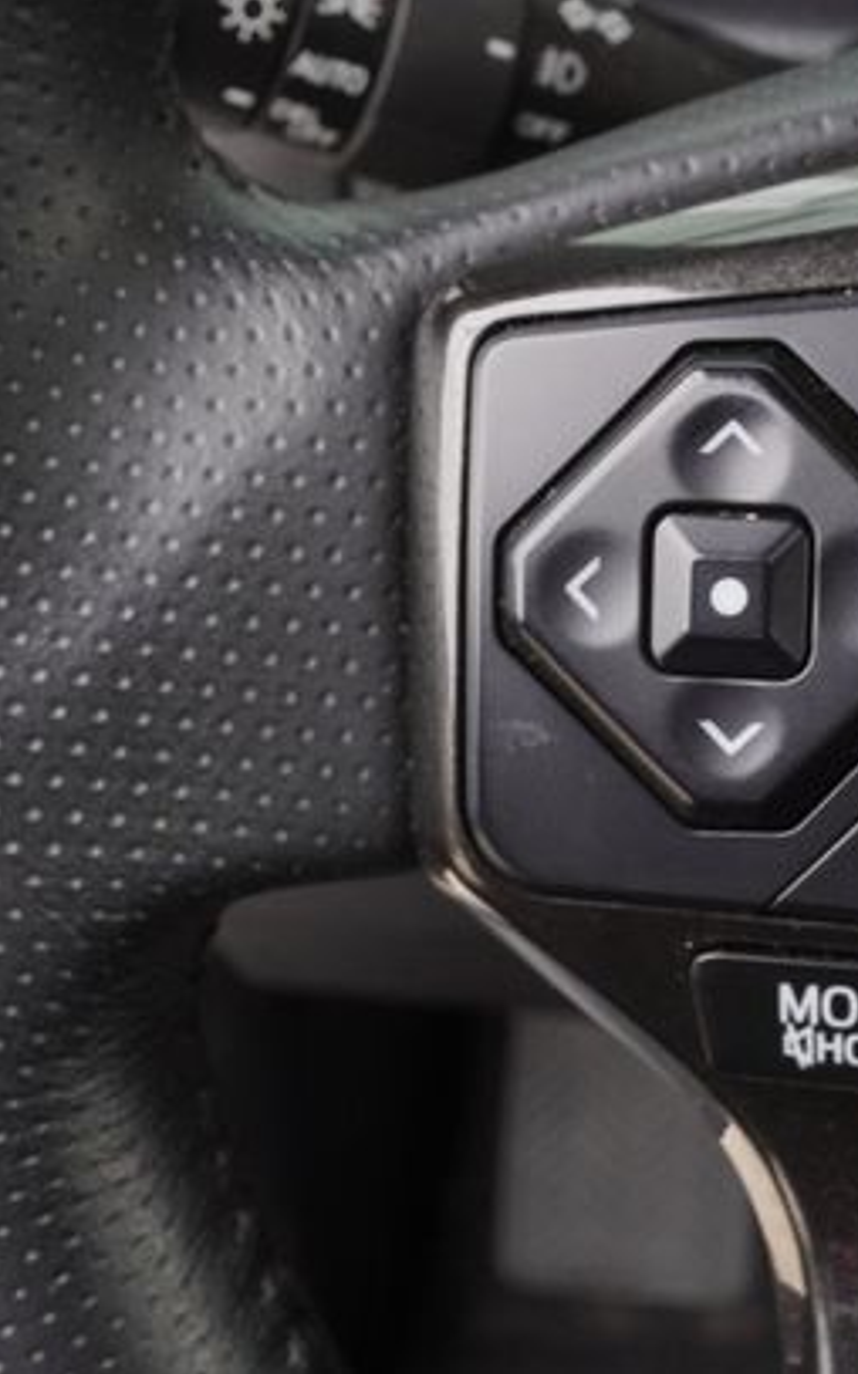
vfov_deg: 26.8
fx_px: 2884
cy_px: 657
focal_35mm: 77
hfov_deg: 16.7
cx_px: 747
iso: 160
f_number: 13
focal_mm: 32
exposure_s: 1/15
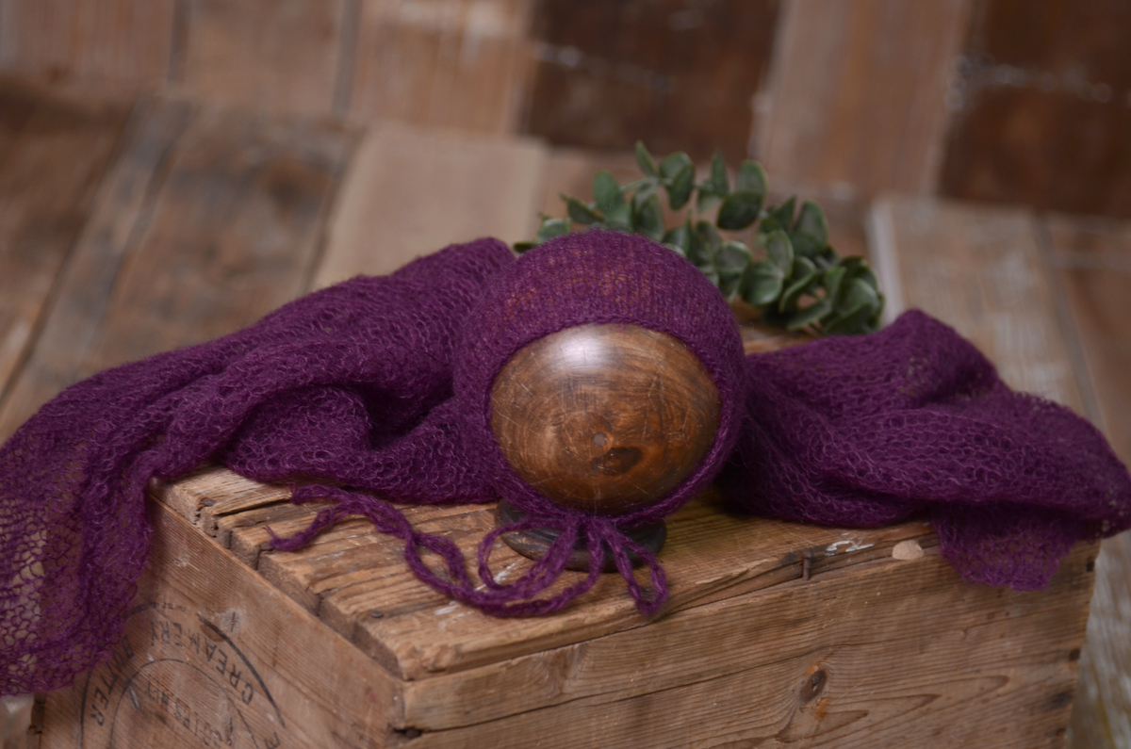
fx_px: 3292
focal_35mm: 105
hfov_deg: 19.5
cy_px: 374
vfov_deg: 13.0
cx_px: 566
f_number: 4
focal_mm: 70
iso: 160
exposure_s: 1/60
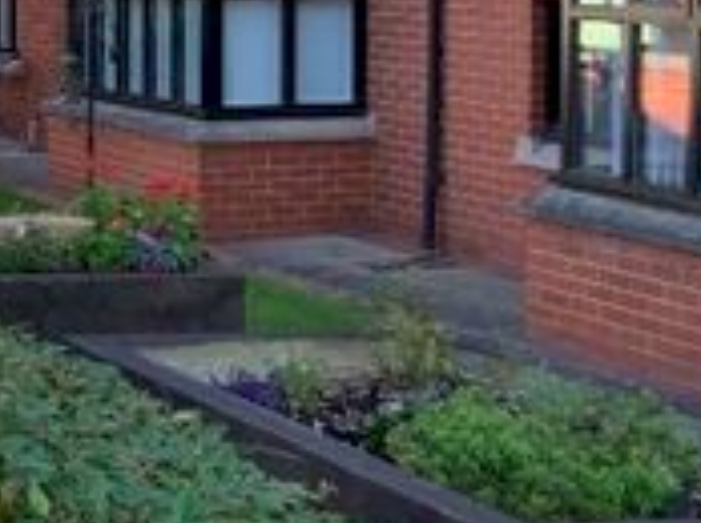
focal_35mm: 117
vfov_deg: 12.5
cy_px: 62
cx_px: -218
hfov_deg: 16.0
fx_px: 2366
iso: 16
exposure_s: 1/186
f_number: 1.8
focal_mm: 3
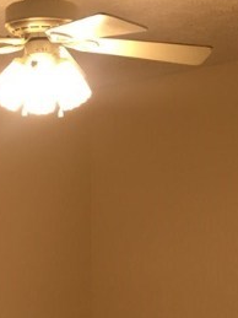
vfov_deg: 21.6
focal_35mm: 86
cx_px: 1
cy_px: 350
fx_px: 789
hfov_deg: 16.8
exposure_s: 1/30
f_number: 2.2
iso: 80
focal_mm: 4.15
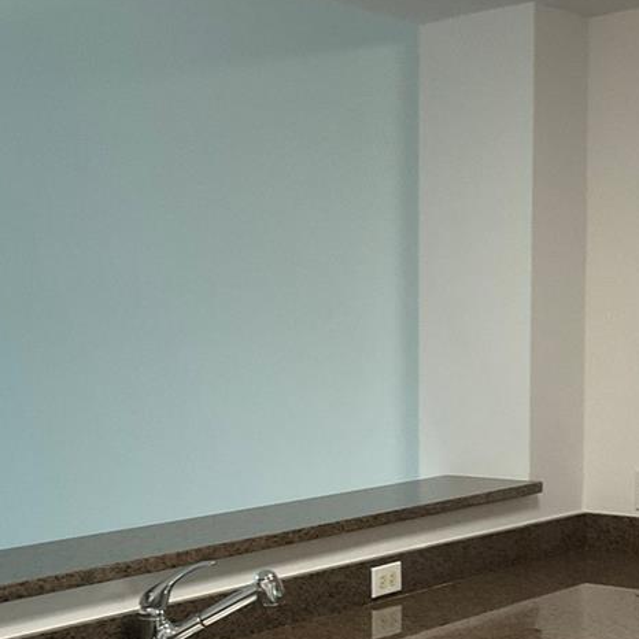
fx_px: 1378
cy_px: 418
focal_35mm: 66
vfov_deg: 26.0
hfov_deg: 26.0
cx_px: 233
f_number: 1.8
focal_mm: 3
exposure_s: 1/50
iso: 160
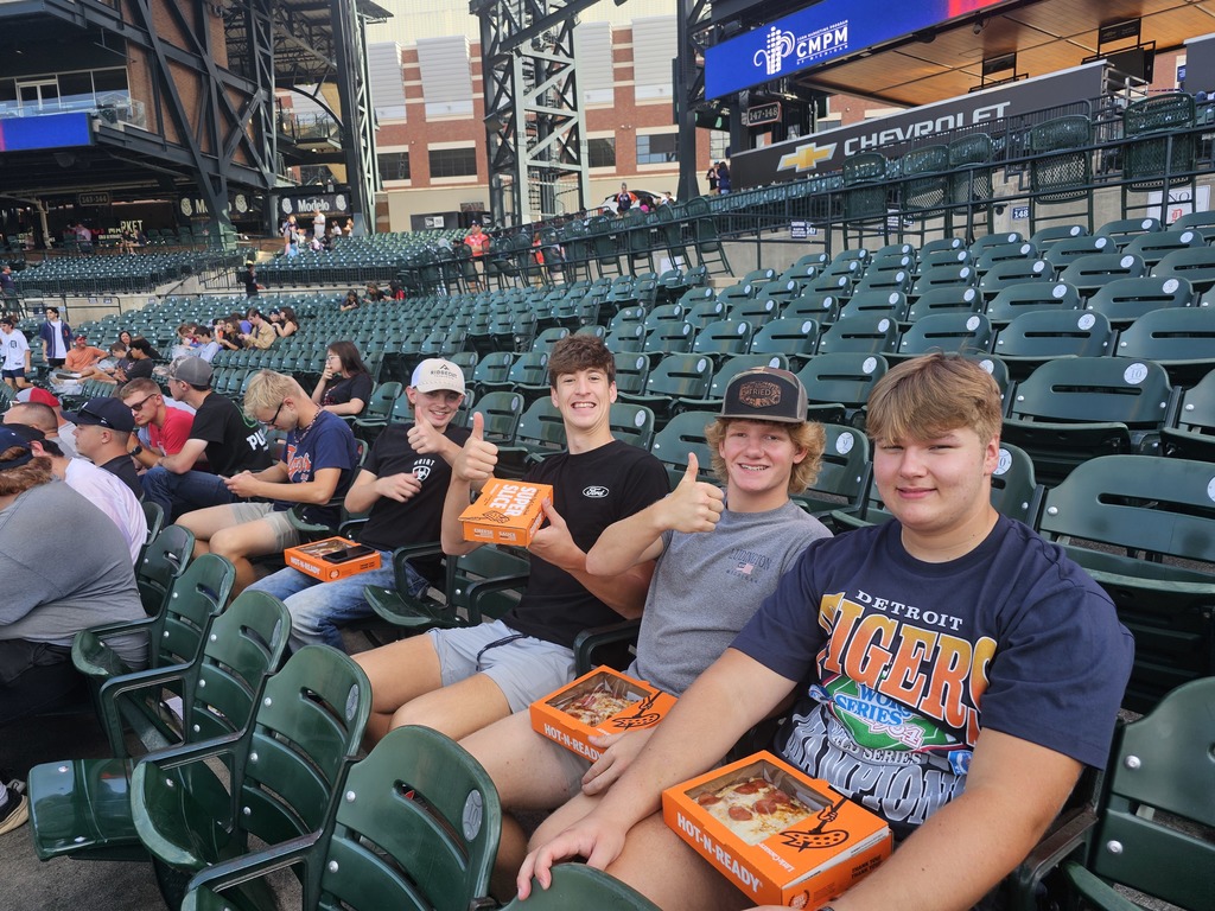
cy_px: 456
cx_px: 608
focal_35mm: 23
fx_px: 807
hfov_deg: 73.9
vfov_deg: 58.9
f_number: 1.7
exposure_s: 1/120
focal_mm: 6.3
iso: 12
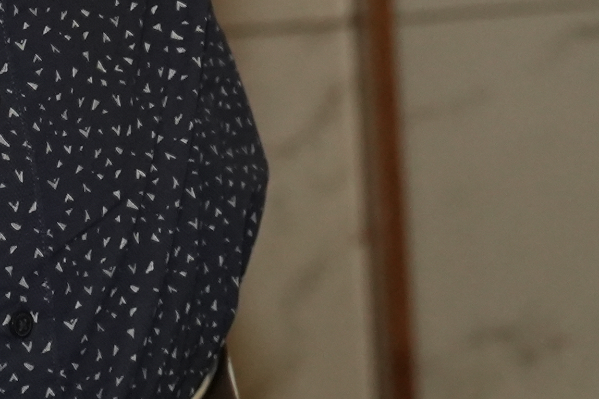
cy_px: -724
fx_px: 9334
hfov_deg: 3.7
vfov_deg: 2.4
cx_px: 877
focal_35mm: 561
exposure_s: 1/125
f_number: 6.3
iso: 2000
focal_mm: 92
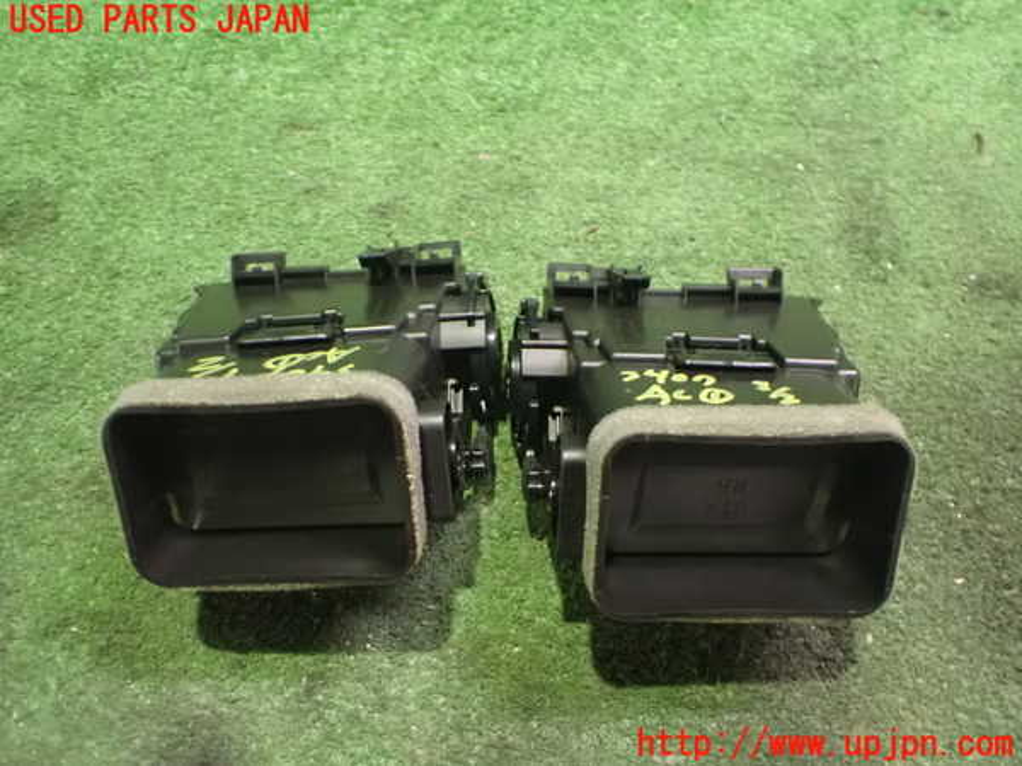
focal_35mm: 30
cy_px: 383
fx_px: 886
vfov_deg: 46.8
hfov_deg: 60.0
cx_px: 511
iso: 1600
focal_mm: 5.4
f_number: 2.3
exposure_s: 1/25
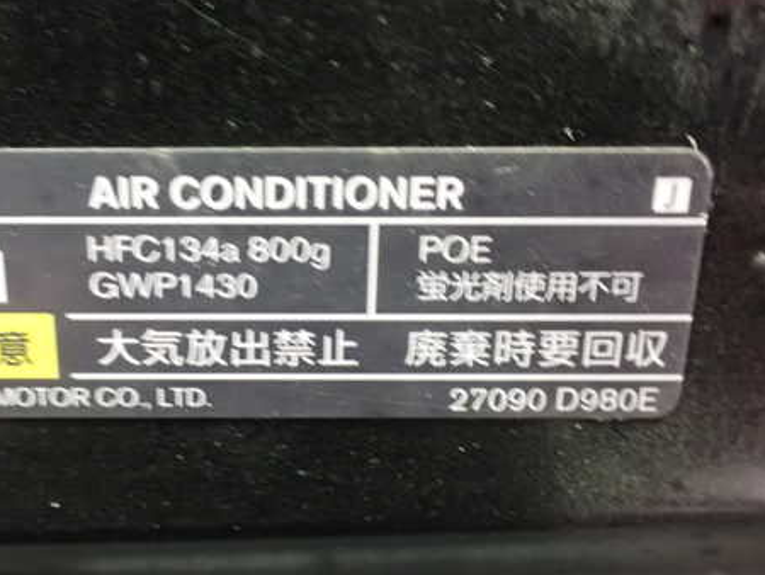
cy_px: 320
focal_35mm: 40
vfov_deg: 36.0
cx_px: 275
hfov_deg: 46.3
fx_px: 884
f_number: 2.3
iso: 1600
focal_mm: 5.4
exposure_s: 1/13
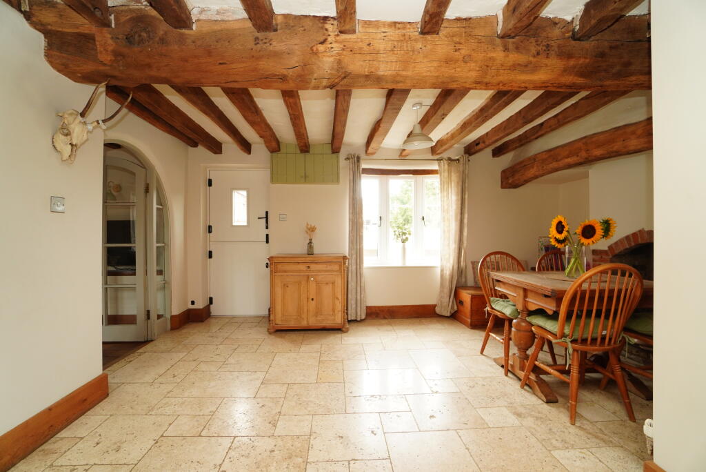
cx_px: 353
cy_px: 236
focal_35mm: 15
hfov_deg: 100.4
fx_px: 294
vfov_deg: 77.4
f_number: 4
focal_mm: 10
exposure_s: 1/60
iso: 500
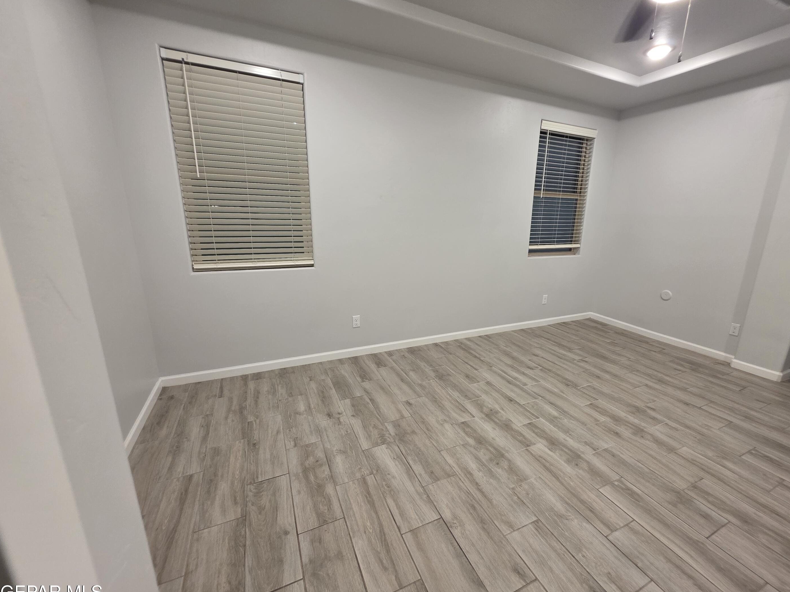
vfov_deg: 85.7
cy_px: 303
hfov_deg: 101.9
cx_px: 424
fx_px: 319
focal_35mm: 14
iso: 250
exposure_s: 1/60
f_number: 1.9
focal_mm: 2.2
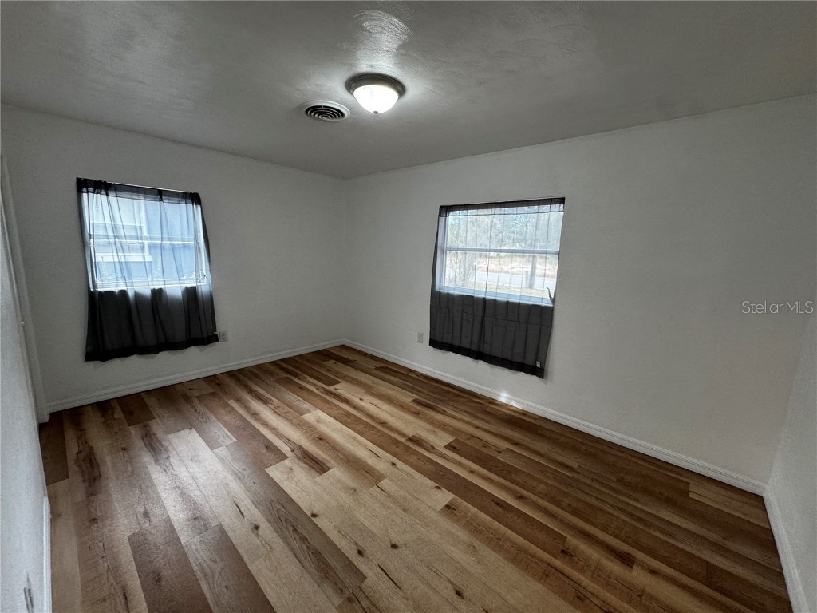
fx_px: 330
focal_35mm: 14
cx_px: 408
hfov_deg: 102.1
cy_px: 306
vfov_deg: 85.7
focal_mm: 2.22
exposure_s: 1/120
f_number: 2.2
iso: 160
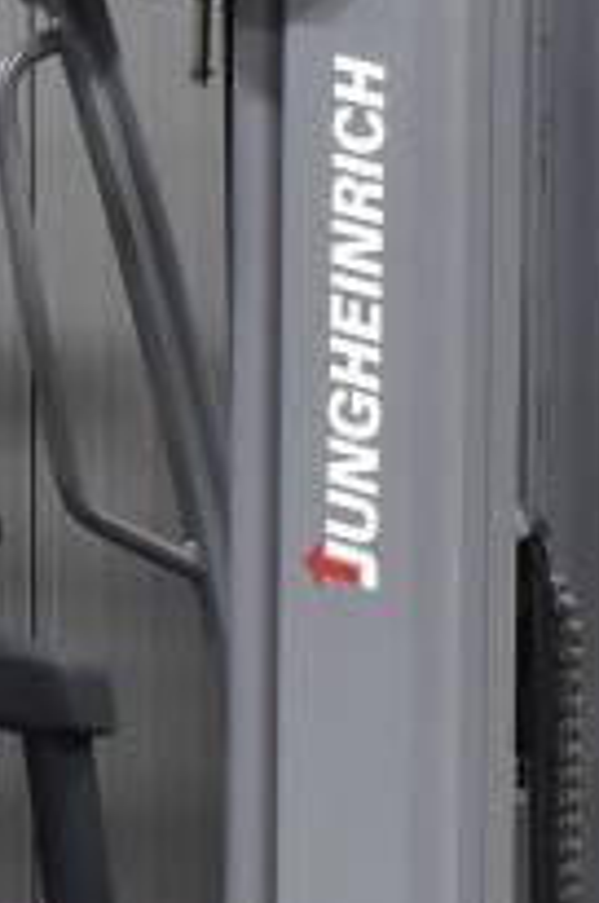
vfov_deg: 9.7
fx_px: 5284
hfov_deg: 6.4
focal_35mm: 211
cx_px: -181
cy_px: 828
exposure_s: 1/40
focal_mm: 24
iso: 1250
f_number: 5.6
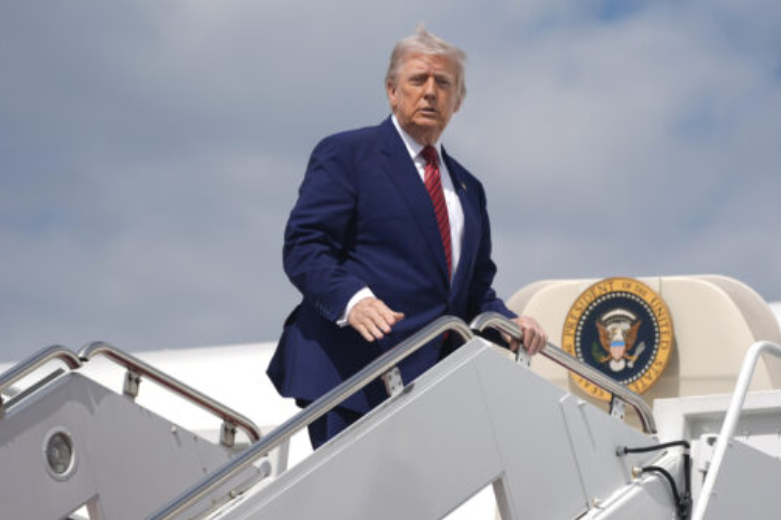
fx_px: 5356
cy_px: 218
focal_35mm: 247
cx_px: 466
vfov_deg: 5.6
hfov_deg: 8.3
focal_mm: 194
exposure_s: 1/2000
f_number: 5.6
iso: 200
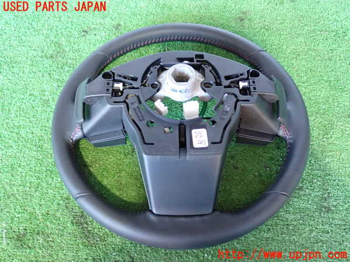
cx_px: 175
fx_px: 364
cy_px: 131
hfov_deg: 51.4
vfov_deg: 39.7
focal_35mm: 36
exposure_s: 1/30
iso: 800
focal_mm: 6.37
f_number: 2.5
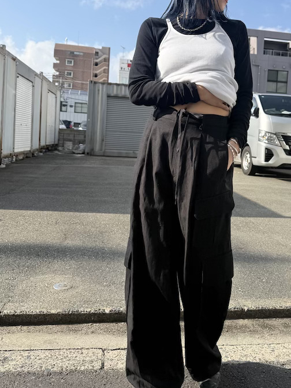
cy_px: 191
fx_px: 280
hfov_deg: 54.9
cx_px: 147
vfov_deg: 69.4
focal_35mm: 25
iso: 80
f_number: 1.78
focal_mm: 6.76
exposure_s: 1/3279
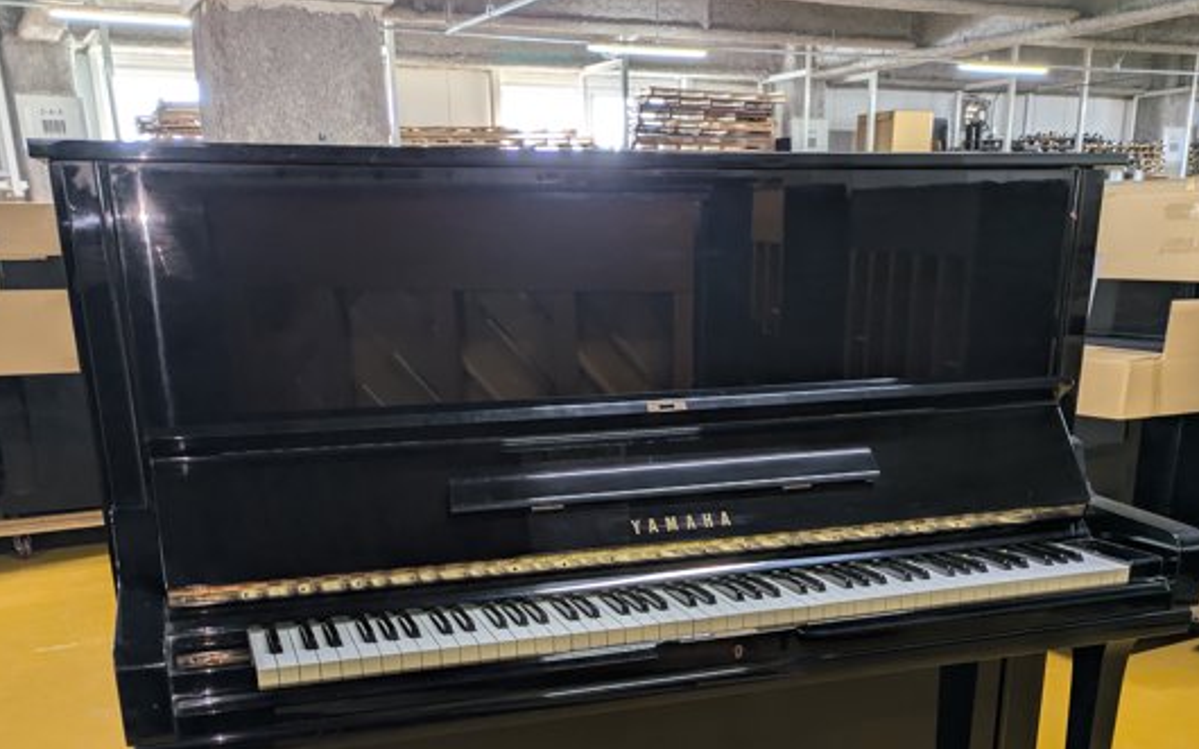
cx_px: 605
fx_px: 1176
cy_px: 627
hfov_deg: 54.0
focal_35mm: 36
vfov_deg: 34.0
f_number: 1.89
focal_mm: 5.43
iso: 76
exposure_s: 1/40
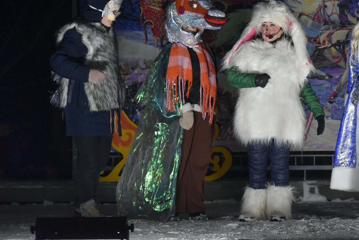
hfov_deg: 16.1
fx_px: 1266
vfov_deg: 10.8
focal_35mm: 127
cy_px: 102
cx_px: 214
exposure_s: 1/250
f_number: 4.5
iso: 5000
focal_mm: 70
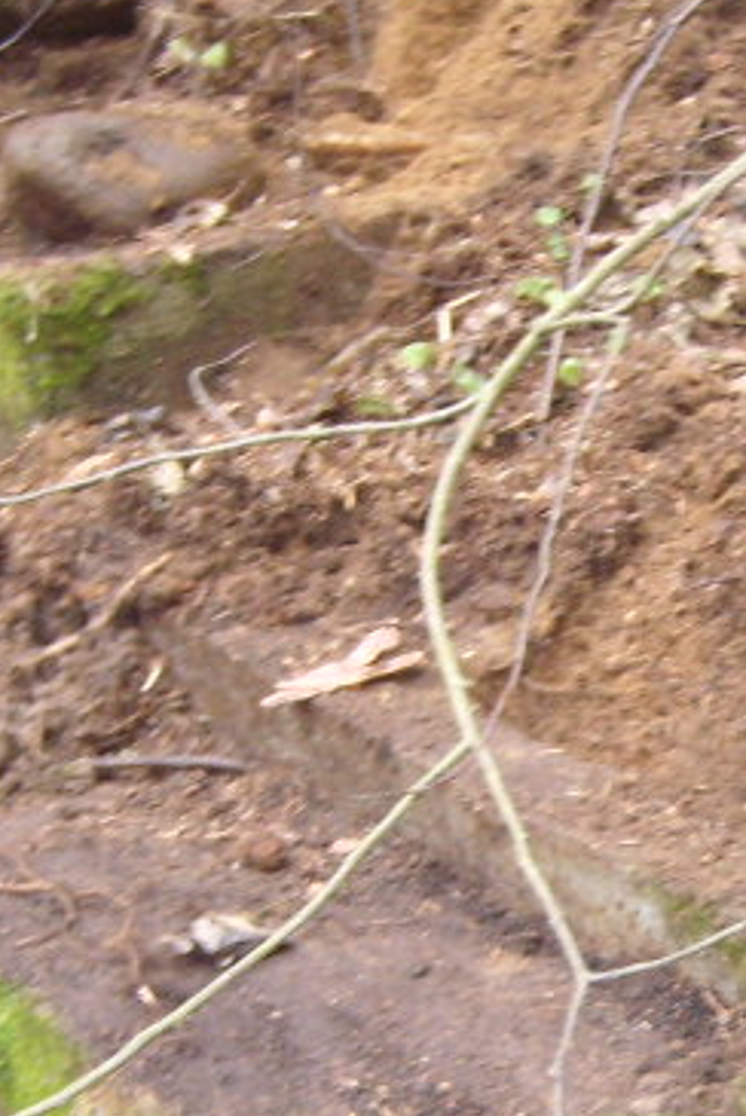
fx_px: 3164
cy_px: 813
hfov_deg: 13.2
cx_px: 798
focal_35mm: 102
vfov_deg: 19.9
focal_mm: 5.8
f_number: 2.8
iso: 200
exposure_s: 1/30
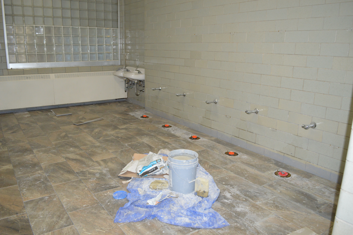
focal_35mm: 27
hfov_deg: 67.4
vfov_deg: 47.8
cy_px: 118
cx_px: 176
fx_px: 265
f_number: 3.5
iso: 800
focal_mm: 18
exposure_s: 1/60
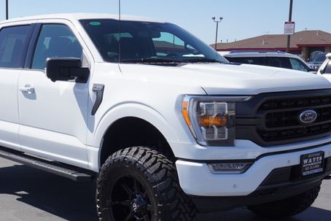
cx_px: 128
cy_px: 144
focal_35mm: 55
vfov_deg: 24.5
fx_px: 506
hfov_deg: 36.1
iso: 100
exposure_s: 1/200
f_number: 8
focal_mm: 26
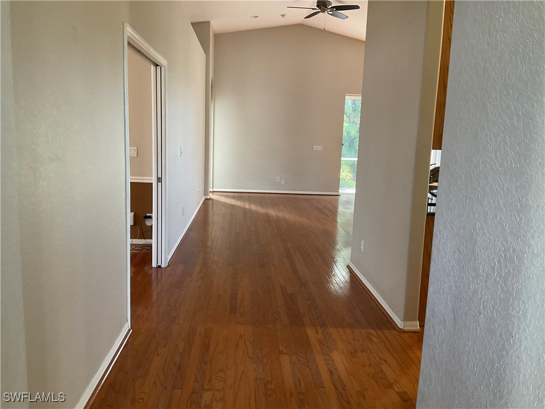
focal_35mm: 29
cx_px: 272
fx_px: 457
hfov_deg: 61.7
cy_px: 204
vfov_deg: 48.2
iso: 125
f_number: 1.8
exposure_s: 1/60
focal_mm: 3
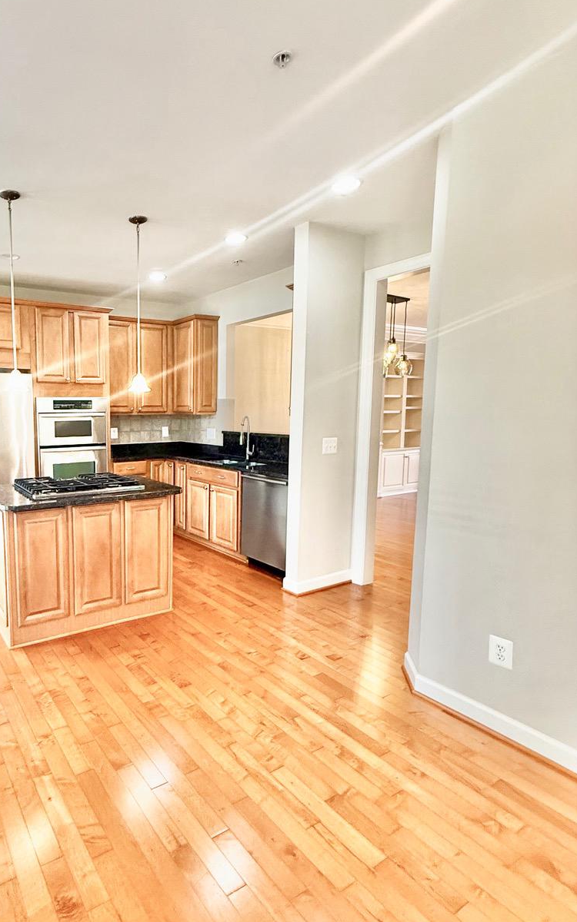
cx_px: 138
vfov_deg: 88.0
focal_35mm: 19
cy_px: 469
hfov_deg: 58.7
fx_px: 478
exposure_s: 1/120
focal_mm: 2.22
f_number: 2.2
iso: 400
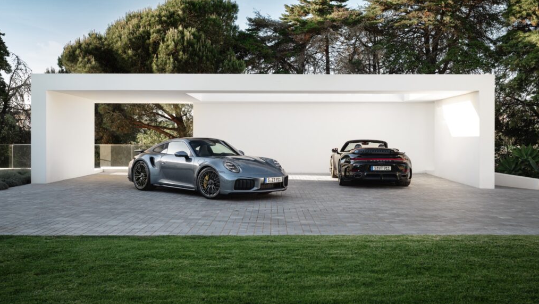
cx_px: 270
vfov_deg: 32.0
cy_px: 133
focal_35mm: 37
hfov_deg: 54.0
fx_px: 529
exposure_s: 1/80
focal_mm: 35
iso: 200
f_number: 6.3
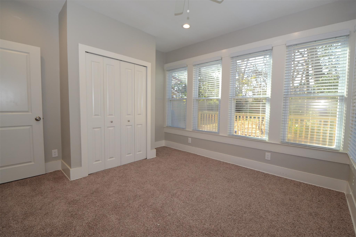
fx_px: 148
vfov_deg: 77.3
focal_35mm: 15
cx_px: 178
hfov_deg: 100.4
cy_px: 118
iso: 400
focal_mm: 10
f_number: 5
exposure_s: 1/100
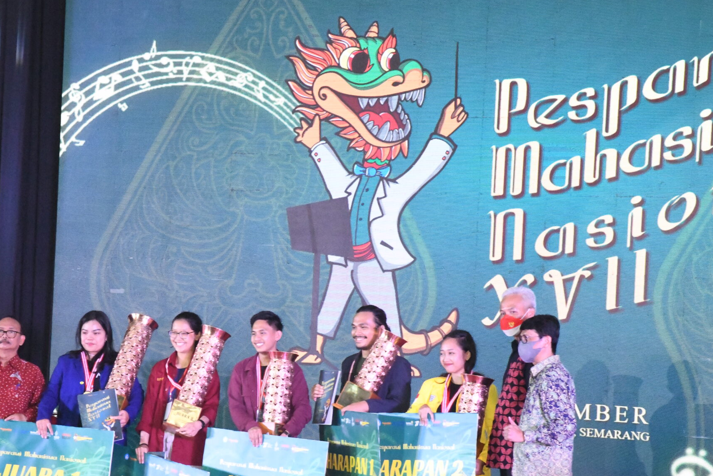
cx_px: 239
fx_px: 3565
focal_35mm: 180
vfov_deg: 7.6
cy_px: 322
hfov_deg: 11.4
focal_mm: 120
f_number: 16
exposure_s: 1/125
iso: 20000
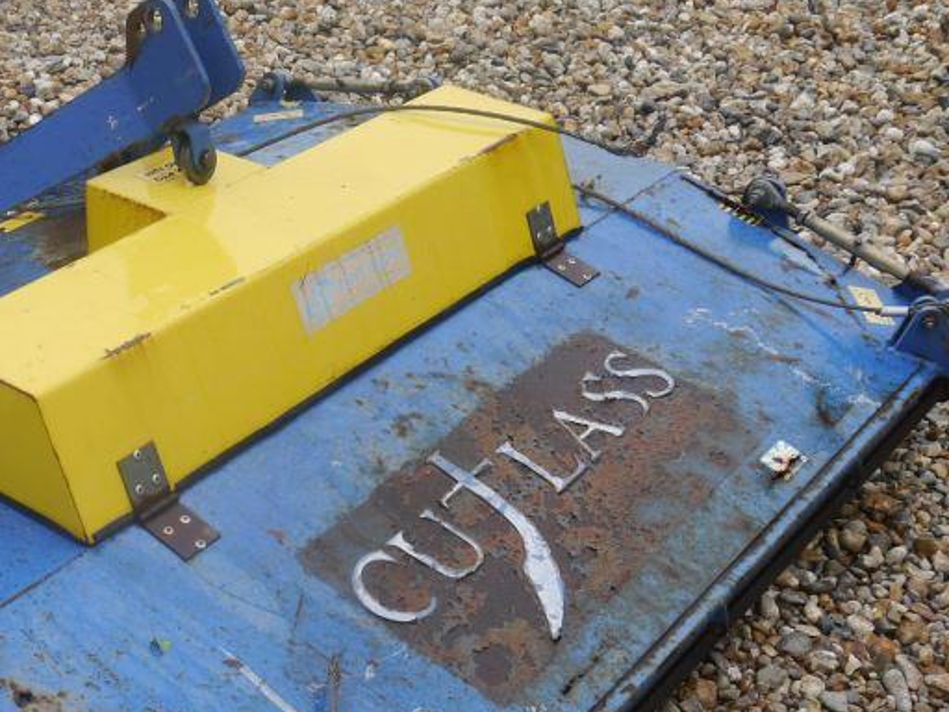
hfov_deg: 33.3
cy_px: 582
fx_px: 1535
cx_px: 178
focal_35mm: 56
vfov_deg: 25.6
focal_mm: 14
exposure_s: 1/250
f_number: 5.6
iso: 160
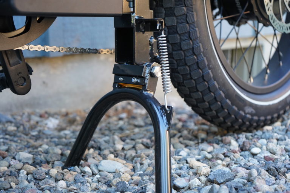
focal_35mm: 53
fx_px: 427
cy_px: 96
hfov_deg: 37.5
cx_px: 145
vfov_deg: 25.5
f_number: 5
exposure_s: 1/160
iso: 2000
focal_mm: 53
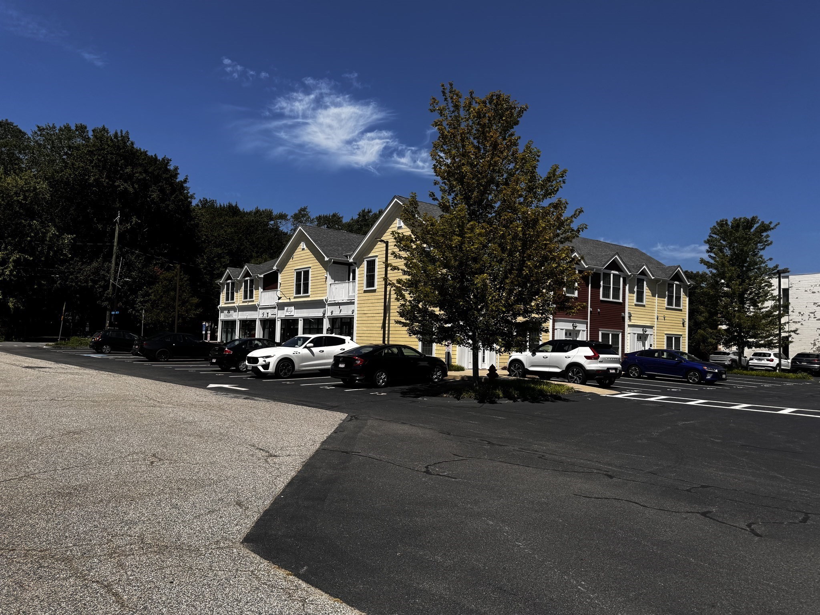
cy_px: 308
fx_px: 569
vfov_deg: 56.8
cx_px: 410
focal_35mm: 24
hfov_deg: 71.6
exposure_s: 1/6410
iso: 80
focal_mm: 6.76
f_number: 1.78
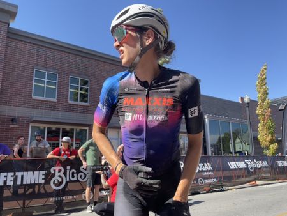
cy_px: 108
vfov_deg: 53.1
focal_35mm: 26
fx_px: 216
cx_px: 144
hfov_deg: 67.3
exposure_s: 1/1473
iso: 32
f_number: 1.6
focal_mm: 4.2
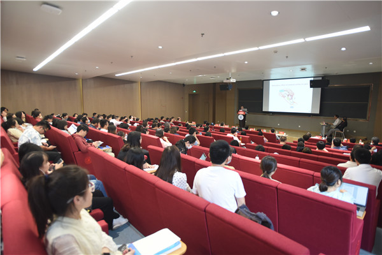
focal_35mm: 21
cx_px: 191
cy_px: 128
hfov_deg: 81.2
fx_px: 223
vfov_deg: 59.5
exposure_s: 1/160
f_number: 3
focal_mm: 21
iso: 2000
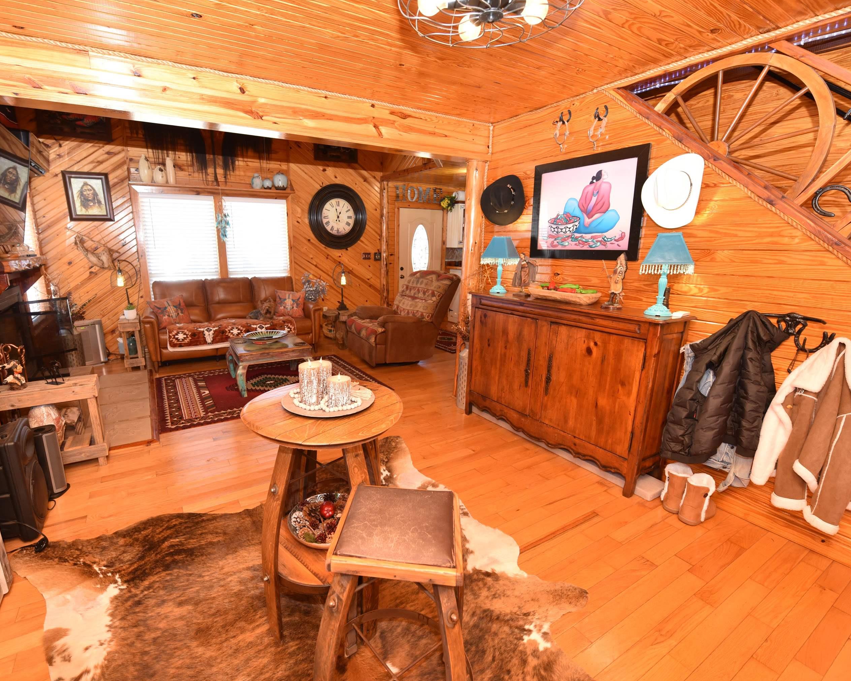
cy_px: 344
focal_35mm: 16
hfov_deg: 92.7
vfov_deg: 80.4
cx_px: 377
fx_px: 403
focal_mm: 14
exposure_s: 1/60
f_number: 3.5
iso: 800
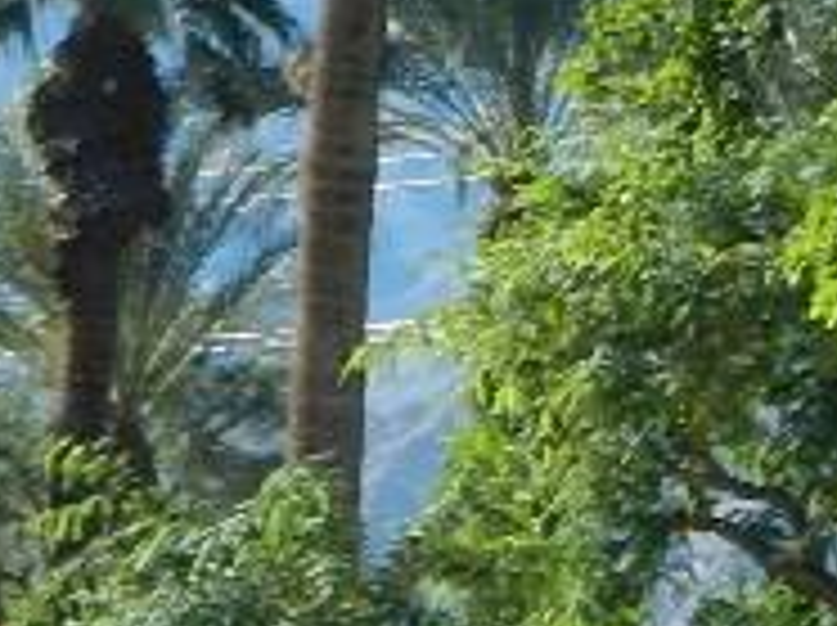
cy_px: 752
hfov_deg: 3.4
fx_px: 14127
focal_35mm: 585
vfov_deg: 2.5
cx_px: -963
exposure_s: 1/500
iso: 160
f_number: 5
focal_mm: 19.1
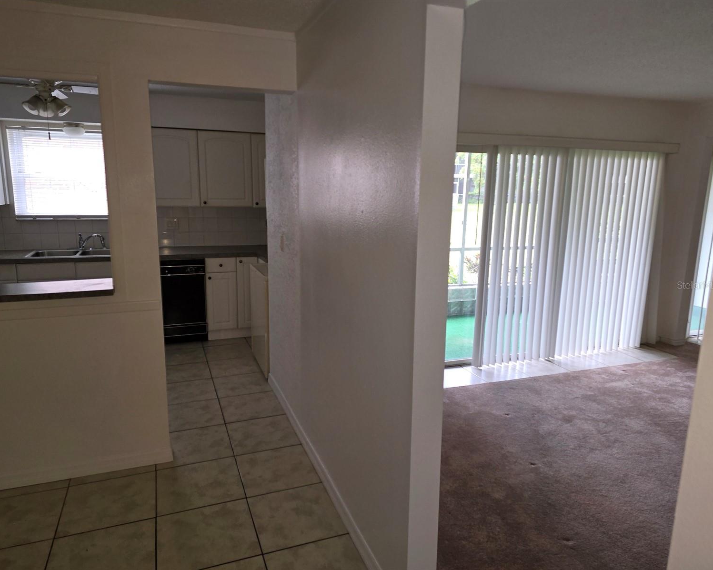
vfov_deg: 58.8
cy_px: 285
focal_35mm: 24
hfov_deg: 70.3
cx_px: 341
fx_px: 506
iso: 125
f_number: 1.7
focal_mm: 6.3
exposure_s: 1/60
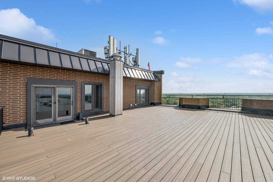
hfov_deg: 104.3
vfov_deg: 81.2
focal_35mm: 14
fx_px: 106
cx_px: 136
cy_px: 91
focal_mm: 14
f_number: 9
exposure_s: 1/640
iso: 200
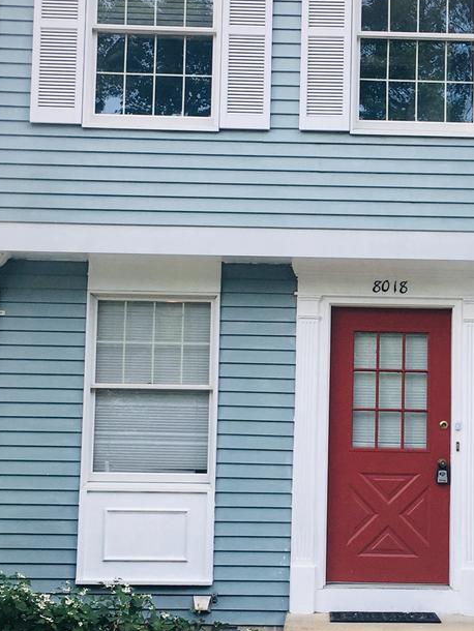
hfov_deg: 20.0
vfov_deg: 26.7
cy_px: 336
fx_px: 1332
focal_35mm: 73
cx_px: 348
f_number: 2.2
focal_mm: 4.15
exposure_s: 1/214
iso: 25
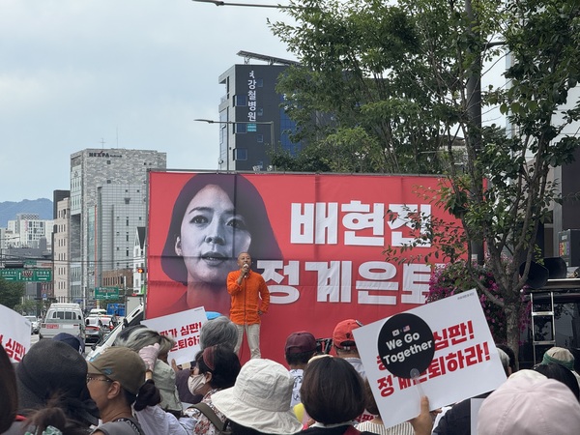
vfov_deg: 12.3
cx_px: 290
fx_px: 2011
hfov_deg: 16.4
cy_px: 218
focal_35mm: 120
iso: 50
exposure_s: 1/793
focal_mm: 15.66
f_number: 2.8
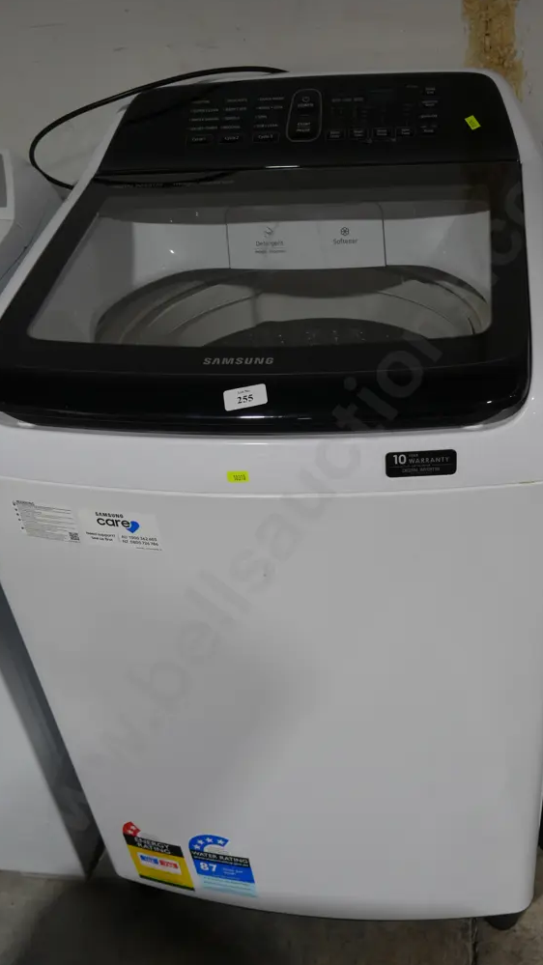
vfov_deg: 52.8
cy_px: 489
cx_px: 313
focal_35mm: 38
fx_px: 973
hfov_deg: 31.1
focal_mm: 17
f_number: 4
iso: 200
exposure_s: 1/80
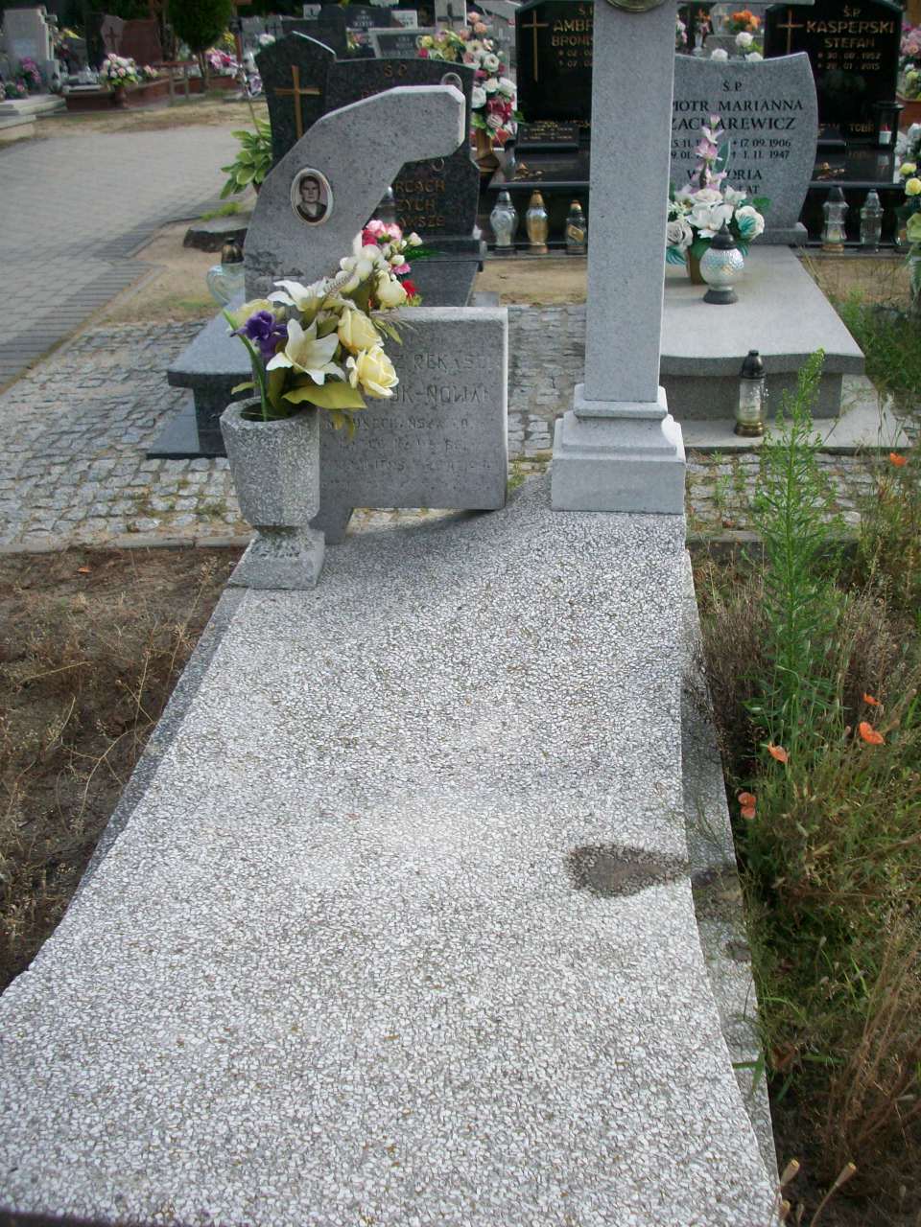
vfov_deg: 50.1
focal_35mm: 37
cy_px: 614
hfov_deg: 38.7
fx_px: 1313
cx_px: 460
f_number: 5.6
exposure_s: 1/250
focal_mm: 6.2
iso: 80
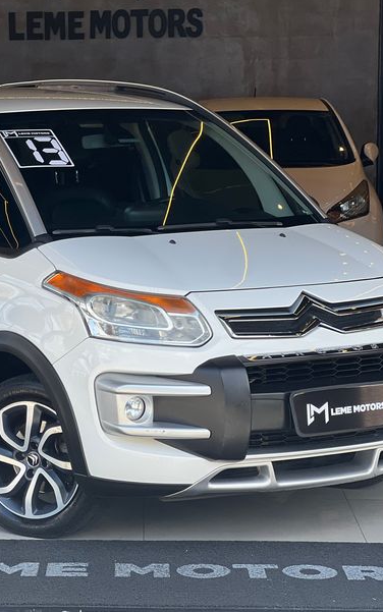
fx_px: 1836
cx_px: 50
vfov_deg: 18.9
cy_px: 303
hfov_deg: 11.8
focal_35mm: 110
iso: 25
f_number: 2.8
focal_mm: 9
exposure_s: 1/121
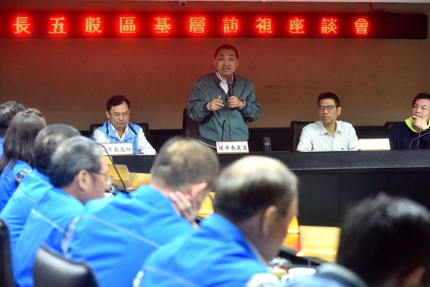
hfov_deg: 18.6
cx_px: 215
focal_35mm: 110
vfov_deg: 12.5
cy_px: 144
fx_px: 1314
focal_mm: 110
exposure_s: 1/60
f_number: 5.6
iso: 1400
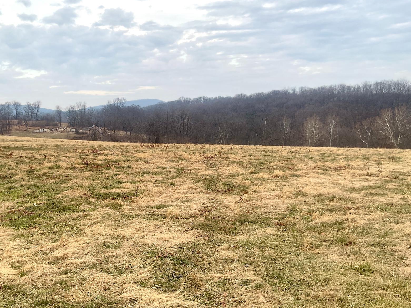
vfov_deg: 37.7
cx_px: 156
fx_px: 451
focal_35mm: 38
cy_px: 170
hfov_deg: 48.6
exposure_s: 1/130
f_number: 1.8
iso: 16
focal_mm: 3
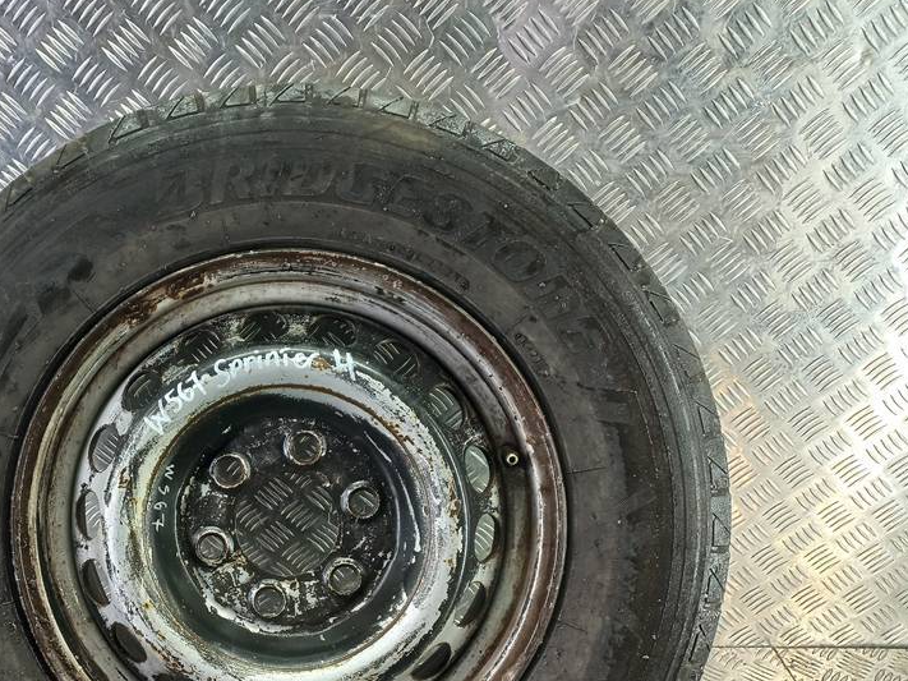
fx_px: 944
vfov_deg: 39.0
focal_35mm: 36
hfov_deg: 50.2
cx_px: 281
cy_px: 477
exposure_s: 1/50
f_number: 1.8
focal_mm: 4.6
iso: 160
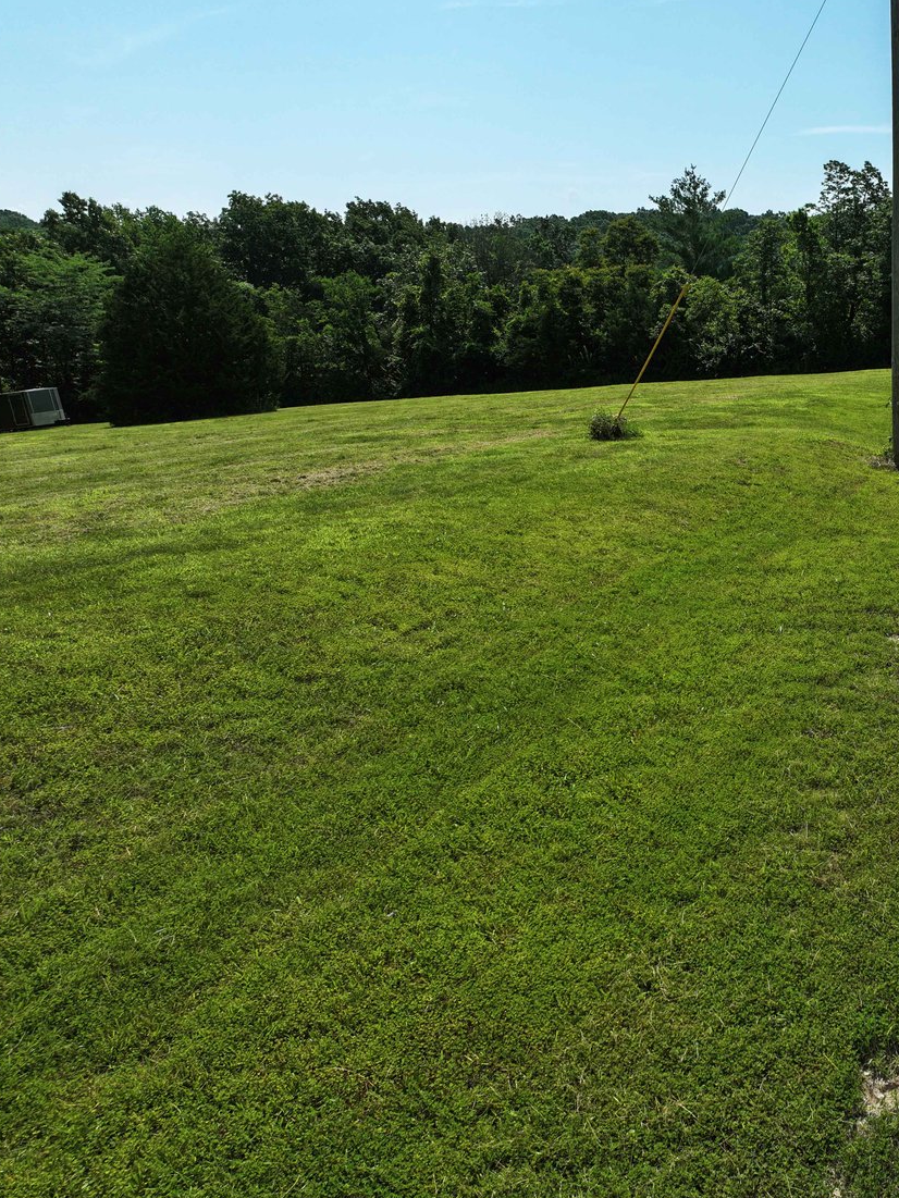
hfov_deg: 40.1
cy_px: 607
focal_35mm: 33
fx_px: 1142
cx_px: 791
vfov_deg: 55.3
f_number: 2.8
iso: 130
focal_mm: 12.29
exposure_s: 1/4000
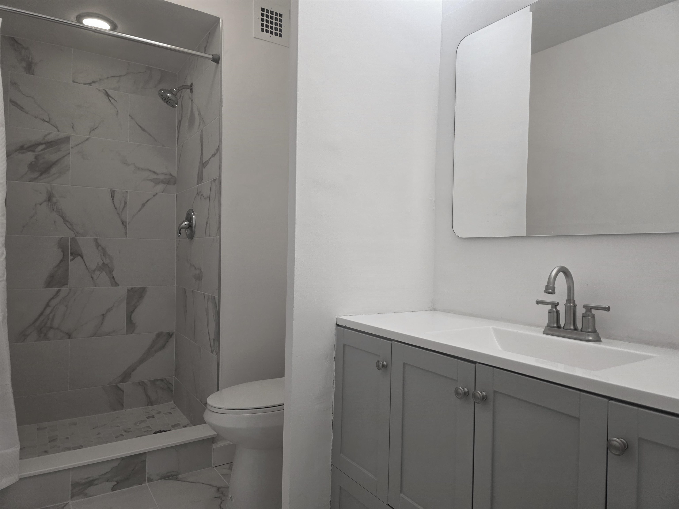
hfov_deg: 73.9
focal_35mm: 23
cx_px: 340
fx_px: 451
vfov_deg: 58.9
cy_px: 254
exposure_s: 1/120
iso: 125
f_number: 1.7
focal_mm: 6.3
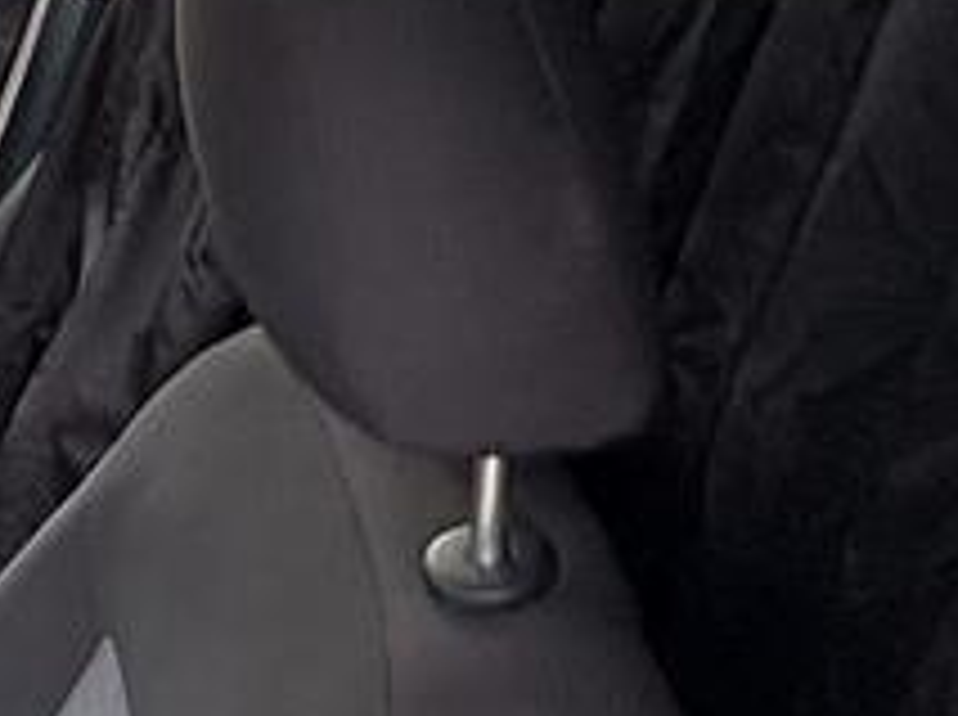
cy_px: 297
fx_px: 1630
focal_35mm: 59
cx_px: -328
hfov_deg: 26.9
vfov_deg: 24.7
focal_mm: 2.22
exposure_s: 1/128
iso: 125
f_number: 2.2
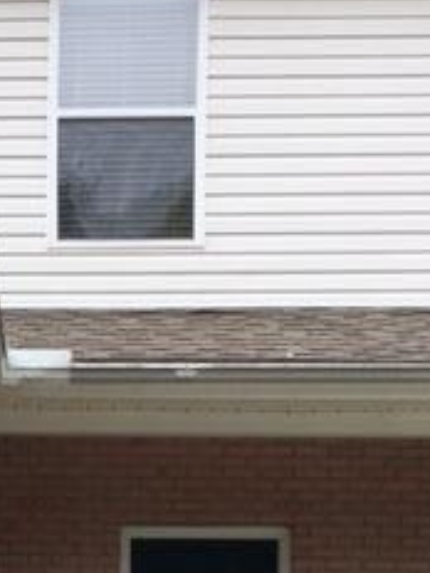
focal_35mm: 80
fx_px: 1325
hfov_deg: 17.9
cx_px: -12
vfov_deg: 22.8
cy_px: 655
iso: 32
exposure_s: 1/933
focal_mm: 4.15
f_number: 2.2
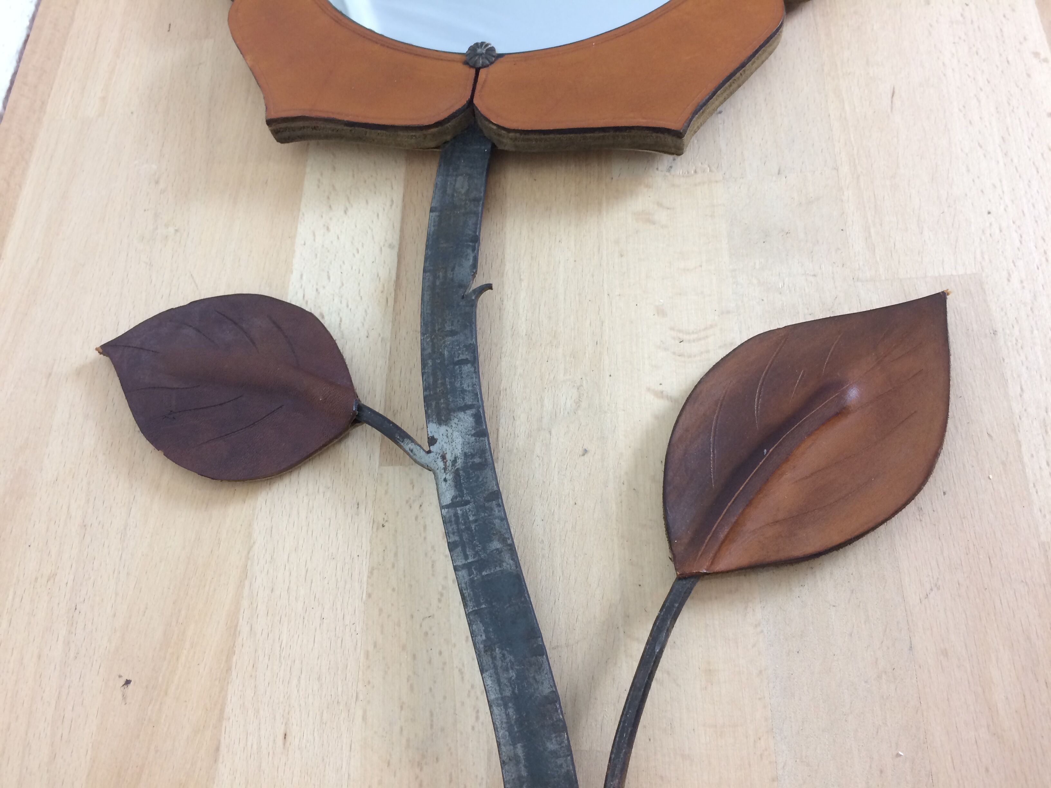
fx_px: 880
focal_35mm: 29
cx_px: 526
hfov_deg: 61.7
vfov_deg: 48.2
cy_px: 394
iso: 100
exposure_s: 1/33
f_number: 2.2
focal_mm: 4.15
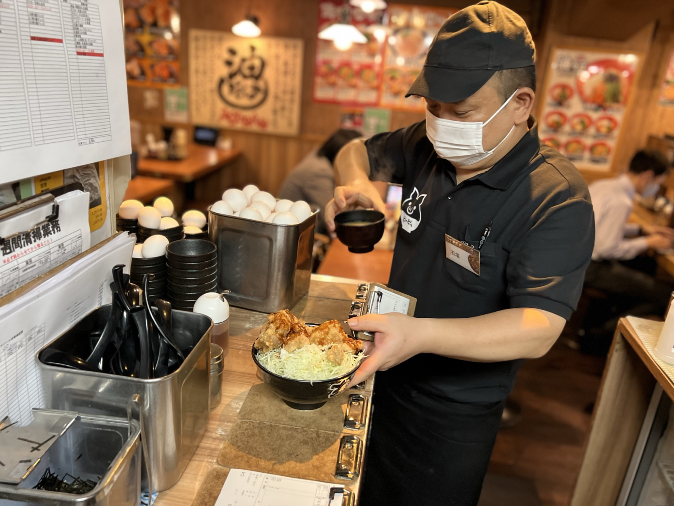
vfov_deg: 51.4
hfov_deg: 65.3
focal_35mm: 27
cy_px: 252
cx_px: 333
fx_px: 526
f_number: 1.5
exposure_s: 1/50
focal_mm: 5.7
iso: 160
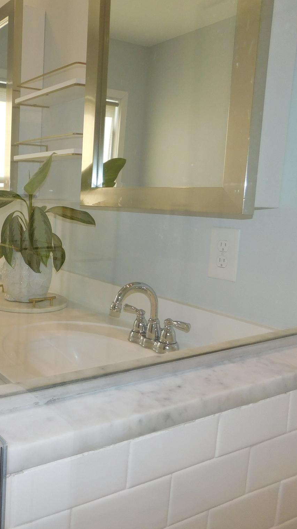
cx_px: -1
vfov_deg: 58.0
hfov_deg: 31.9
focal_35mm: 34
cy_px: 263
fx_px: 476
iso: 125
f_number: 3
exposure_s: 1/100
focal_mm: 4
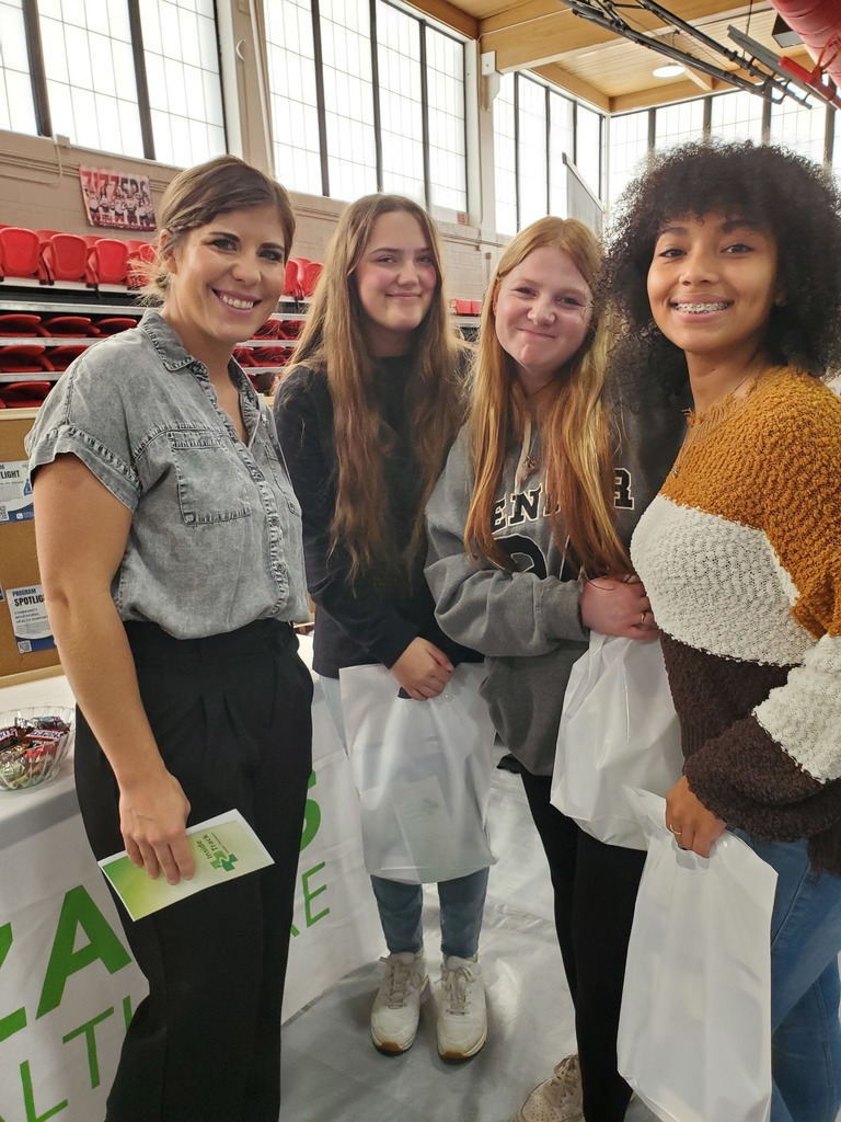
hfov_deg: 53.1
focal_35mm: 26
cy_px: 561
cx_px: 420
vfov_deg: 67.3
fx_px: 842
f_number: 2.4
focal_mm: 4.3
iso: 200
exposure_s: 1/100
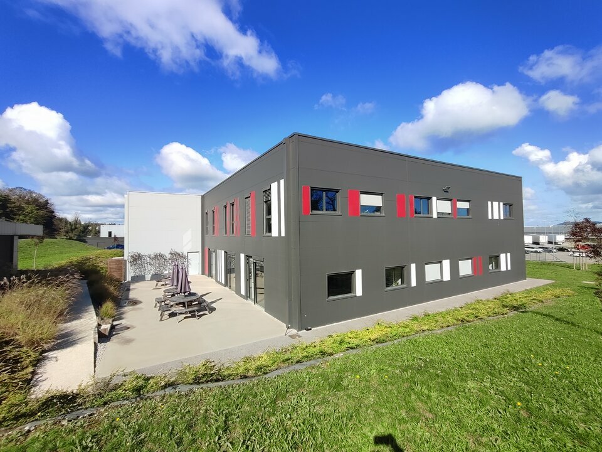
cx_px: 301
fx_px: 226
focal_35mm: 13
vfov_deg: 89.9
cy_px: 226
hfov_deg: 106.2
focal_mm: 1.66
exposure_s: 1/1044
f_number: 2.2
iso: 50
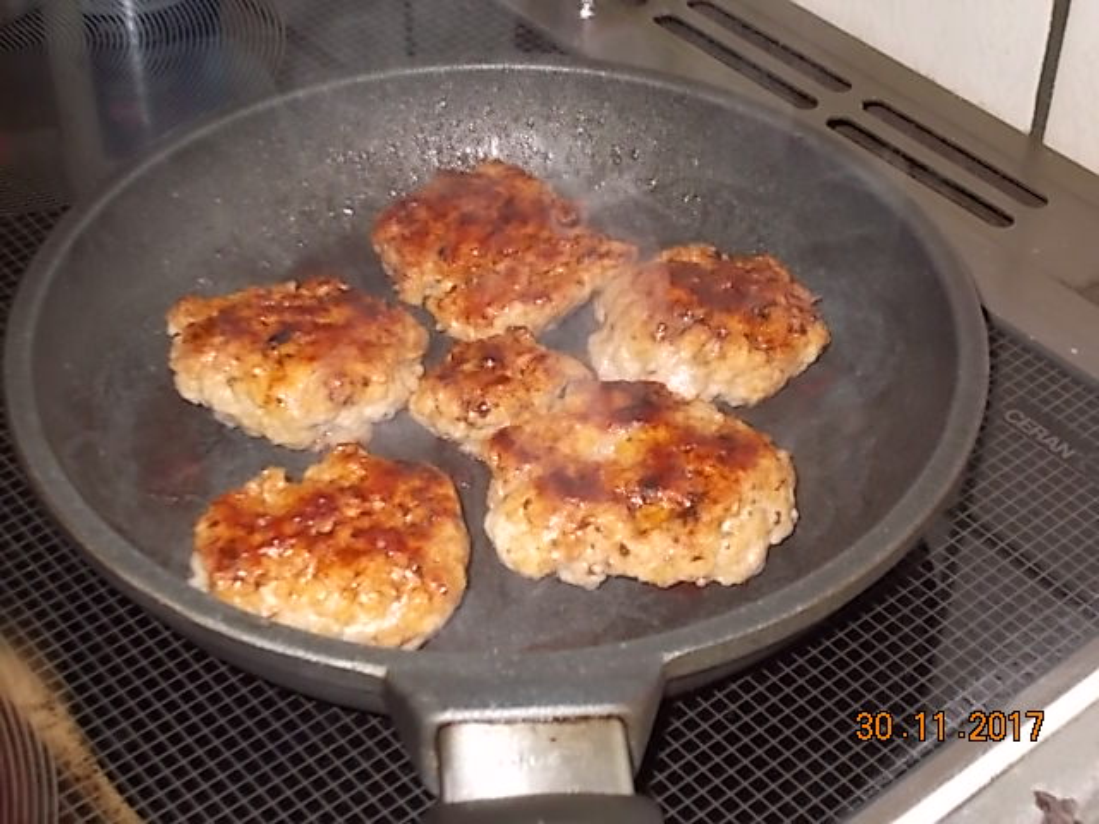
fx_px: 2095
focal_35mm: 66
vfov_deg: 22.3
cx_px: 550
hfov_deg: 29.4
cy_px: 412
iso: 200
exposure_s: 1/60
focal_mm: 11.8
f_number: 5.3
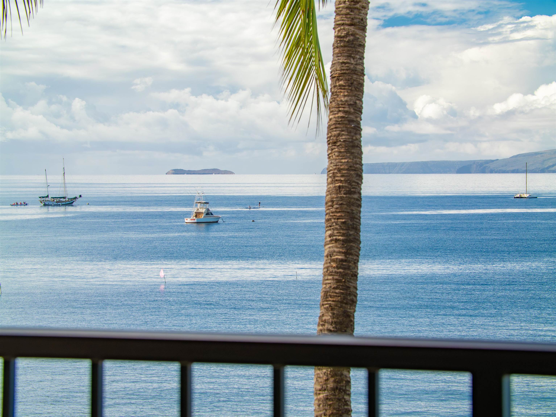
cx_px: 278
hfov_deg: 14.7
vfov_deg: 11.1
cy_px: 208
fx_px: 2153
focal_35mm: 134
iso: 500
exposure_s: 1/250
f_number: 8
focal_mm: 67
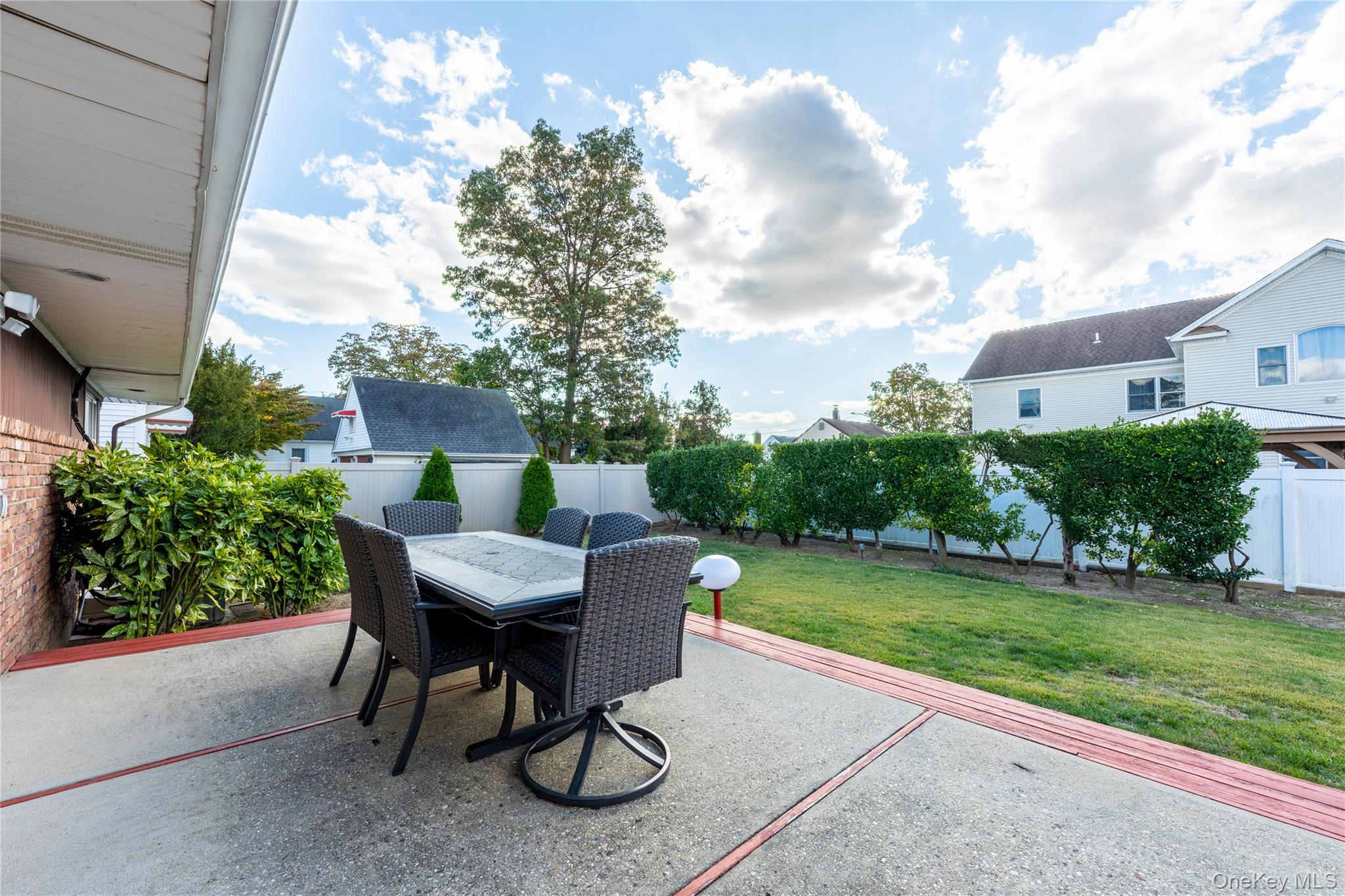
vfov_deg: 81.2
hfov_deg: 104.3
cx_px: 672
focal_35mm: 14
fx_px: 523
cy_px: 448
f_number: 8
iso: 800
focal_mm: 14
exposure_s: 1/6400
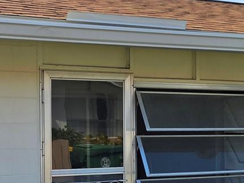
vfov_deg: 17.2
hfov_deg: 23.0
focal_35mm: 85
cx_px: 100
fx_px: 599
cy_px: 149
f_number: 1.8
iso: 80
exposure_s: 1/3399
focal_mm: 5.4
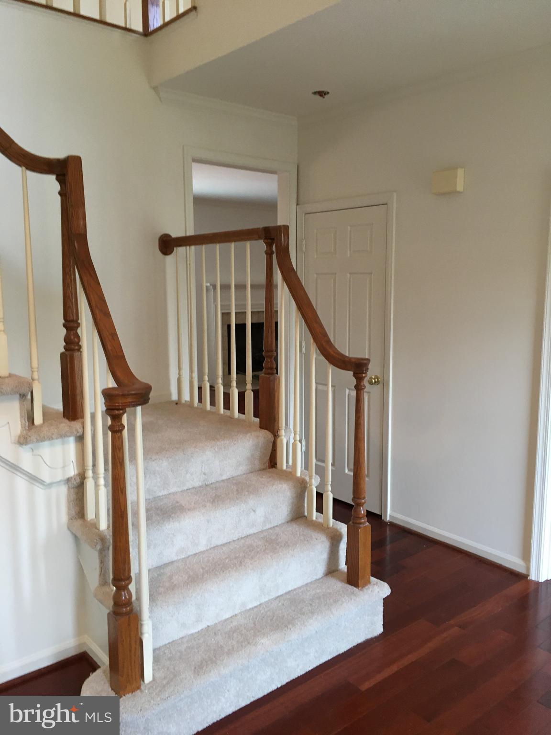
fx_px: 615
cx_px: 276
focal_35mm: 29
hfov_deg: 48.2
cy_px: 368
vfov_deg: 61.7
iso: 125
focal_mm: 4.15
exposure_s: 1/33
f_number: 2.2
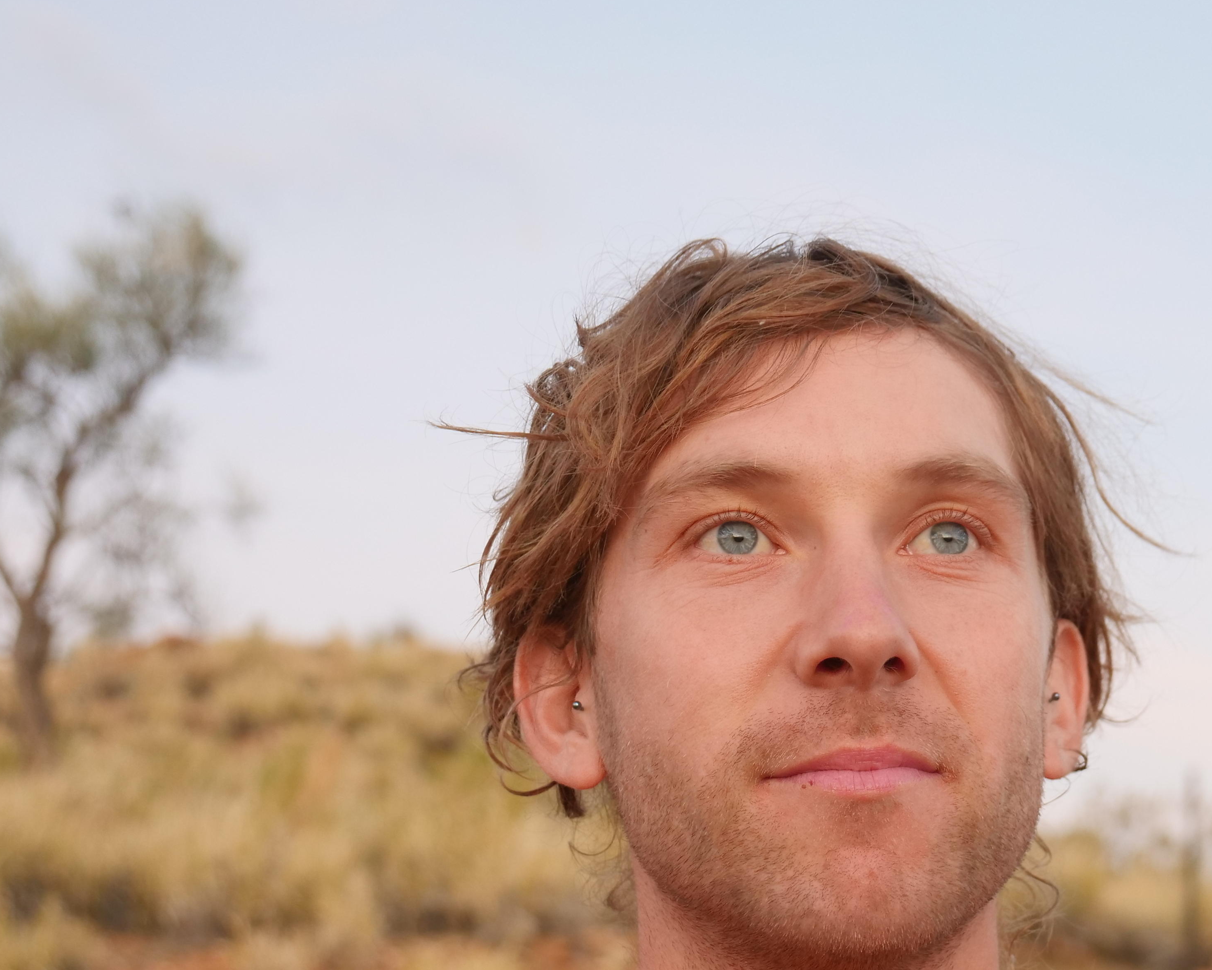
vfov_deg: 20.8
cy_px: 718
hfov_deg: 25.8
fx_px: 2618
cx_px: 880
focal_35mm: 73
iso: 640
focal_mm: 22
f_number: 2.8
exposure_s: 1/60
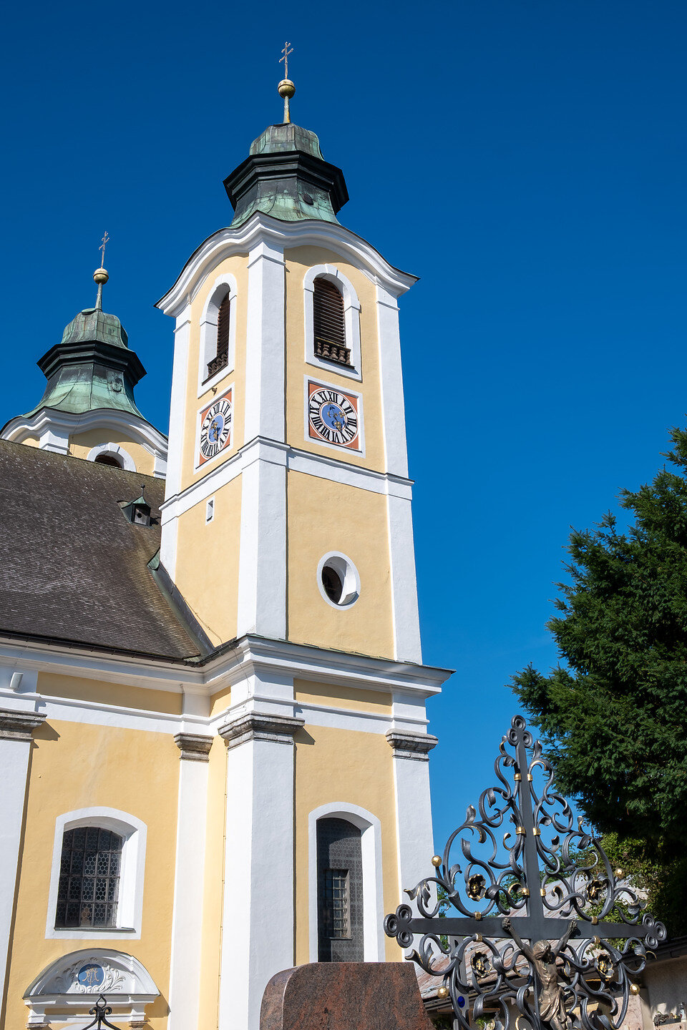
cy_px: 515
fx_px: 1002
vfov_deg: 54.4
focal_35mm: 35
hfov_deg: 37.9
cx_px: 344
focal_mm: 23.3
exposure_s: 1/180
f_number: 11
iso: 125
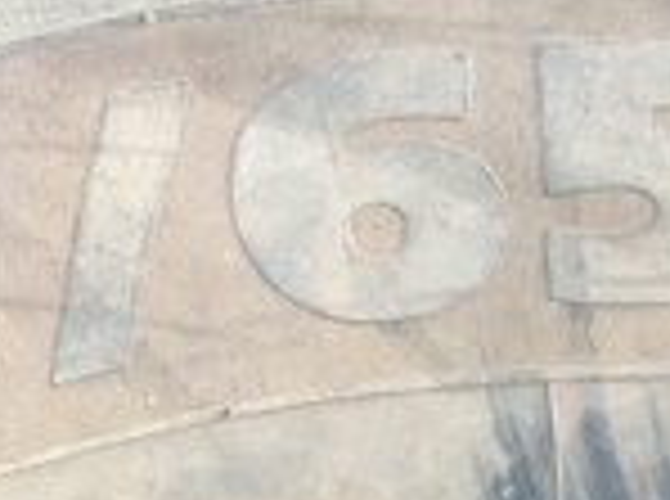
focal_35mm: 142
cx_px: 306
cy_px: 412
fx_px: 2742
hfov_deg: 13.9
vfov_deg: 10.4
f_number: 2.4
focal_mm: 3.3
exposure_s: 1/211
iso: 32
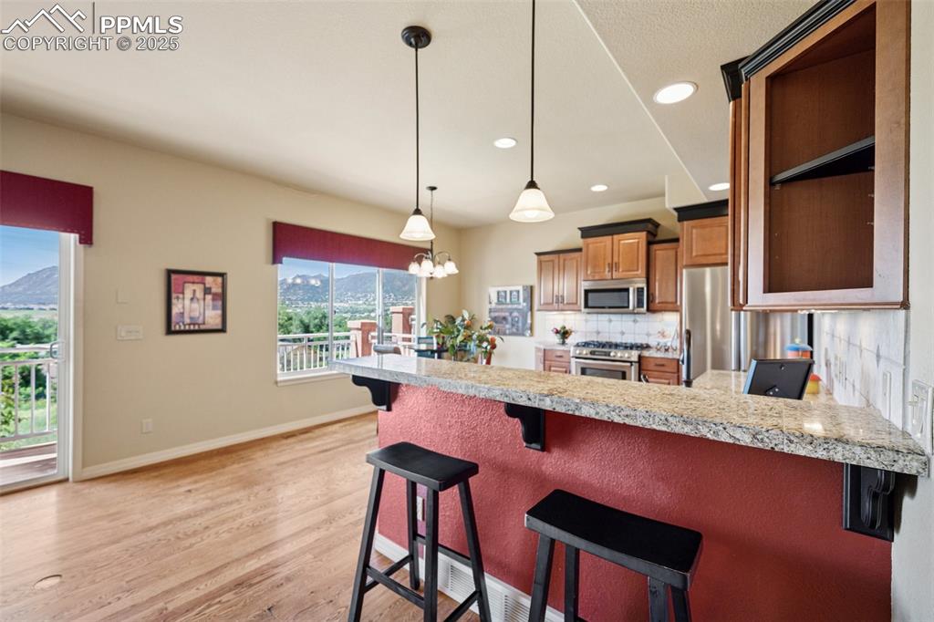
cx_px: 467
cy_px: 311
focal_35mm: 15
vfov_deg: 77.3
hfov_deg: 100.4
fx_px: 389
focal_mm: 15
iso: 400
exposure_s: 1/60
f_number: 4
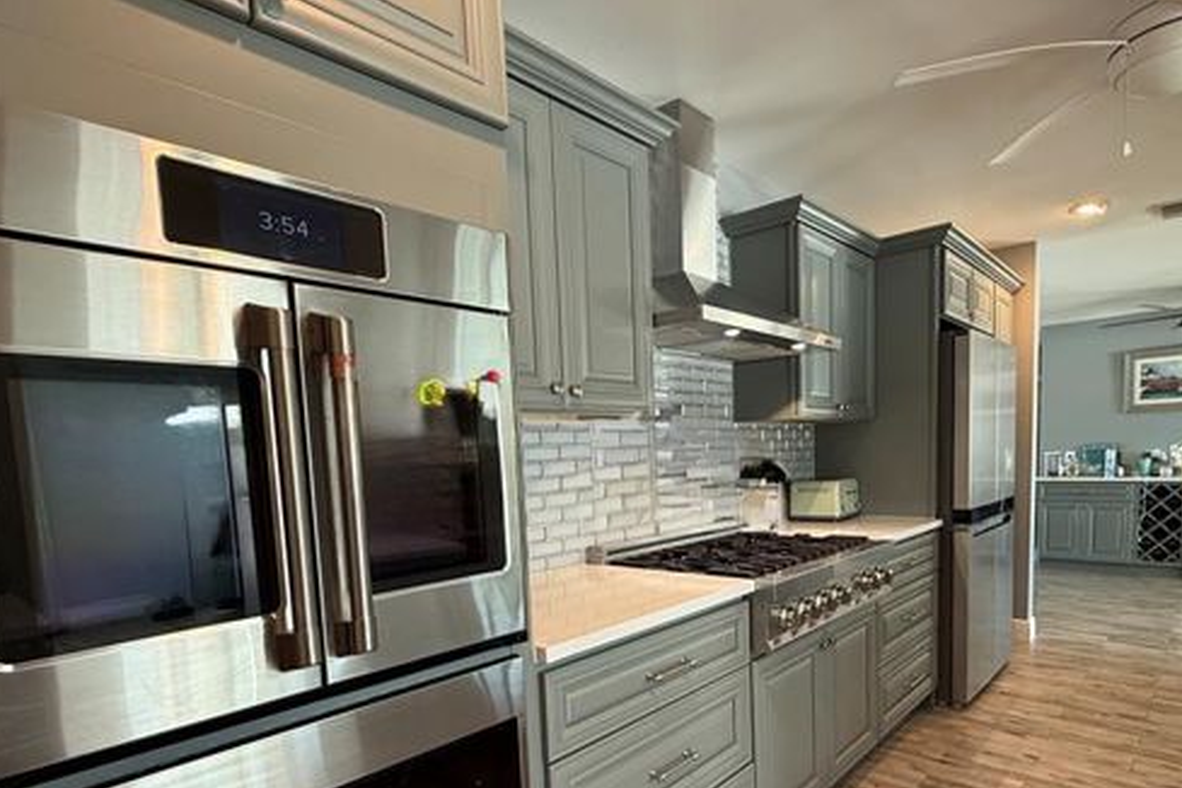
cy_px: 520
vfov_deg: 58.3
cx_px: 644
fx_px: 689
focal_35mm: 21
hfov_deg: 81.0
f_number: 2.2
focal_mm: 2.22
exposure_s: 1/60
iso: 200
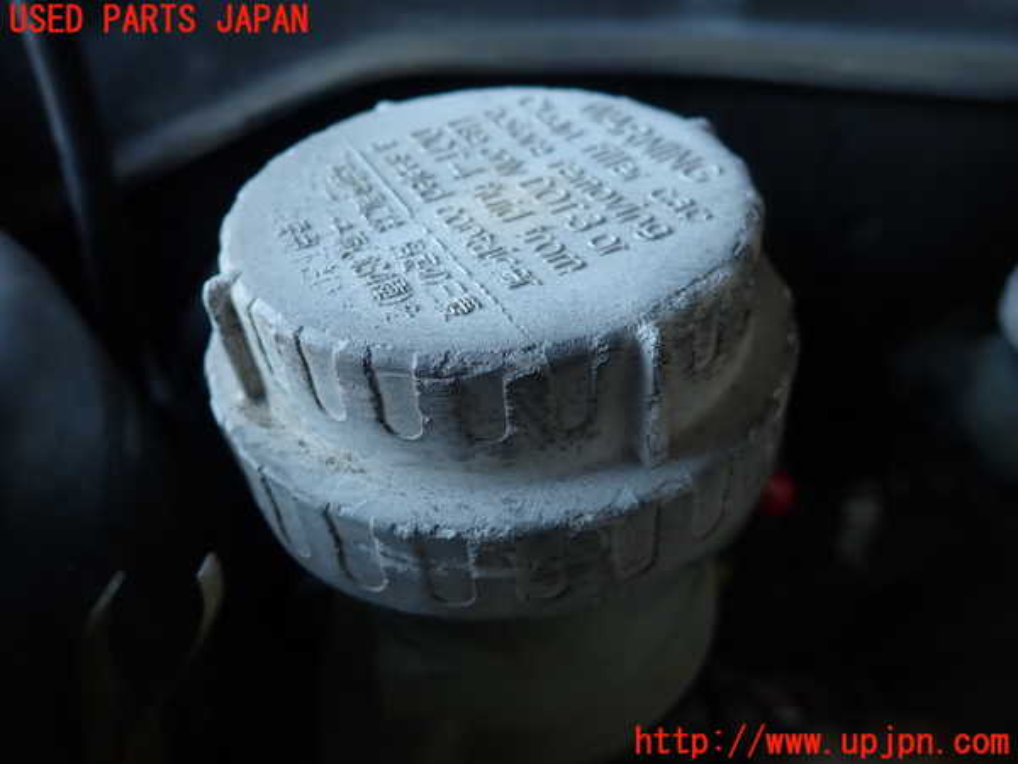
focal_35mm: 25
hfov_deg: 69.4
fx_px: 735
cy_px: 382
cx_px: 509
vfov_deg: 54.9
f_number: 2
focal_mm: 4.5
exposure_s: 1/80
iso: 100
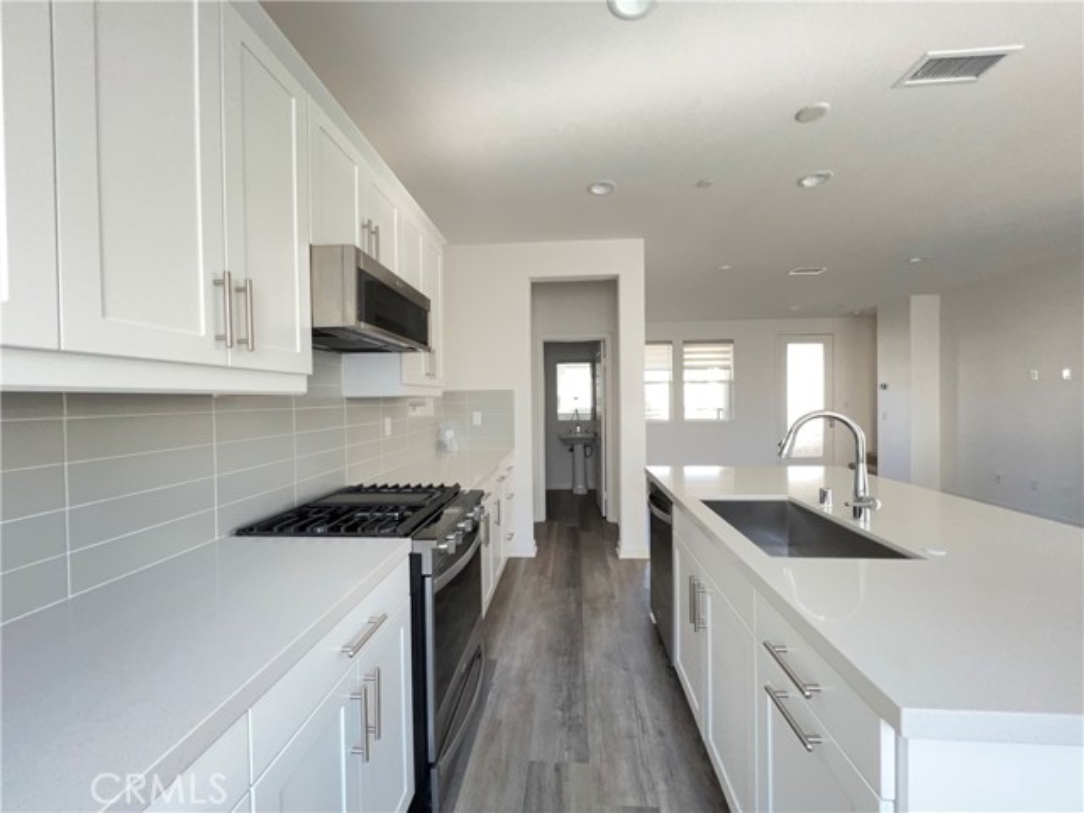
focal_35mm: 13
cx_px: 542
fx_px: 407
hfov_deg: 106.2
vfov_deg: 89.9
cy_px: 406
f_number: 1.8
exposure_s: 1/67
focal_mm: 1.57
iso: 250
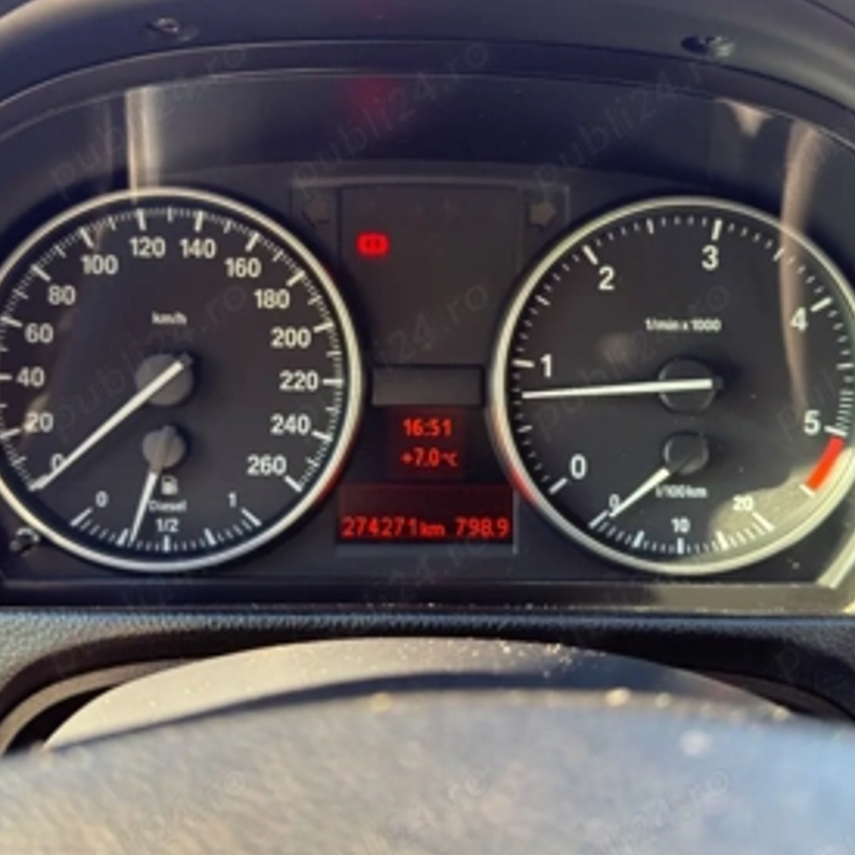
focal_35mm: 45
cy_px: 395
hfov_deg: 37.5
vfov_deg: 37.5
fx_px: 1257
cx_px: 451
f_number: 1.78
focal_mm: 6.76
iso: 160
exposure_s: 1/73
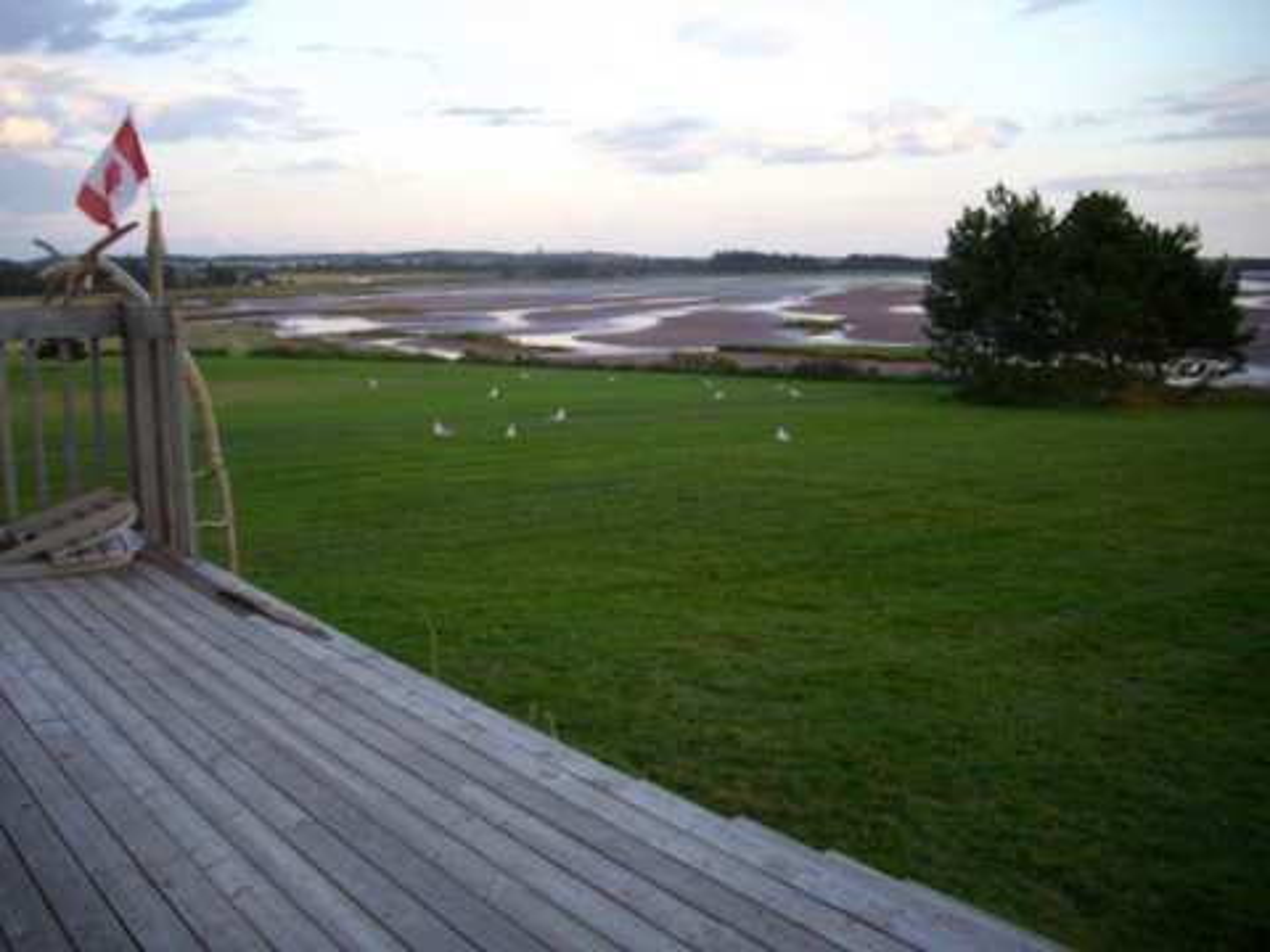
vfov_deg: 38.7
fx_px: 1357
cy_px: 476
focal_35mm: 37
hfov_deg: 50.1
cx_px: 635
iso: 100
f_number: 2.8
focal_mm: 6.2
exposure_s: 1/160
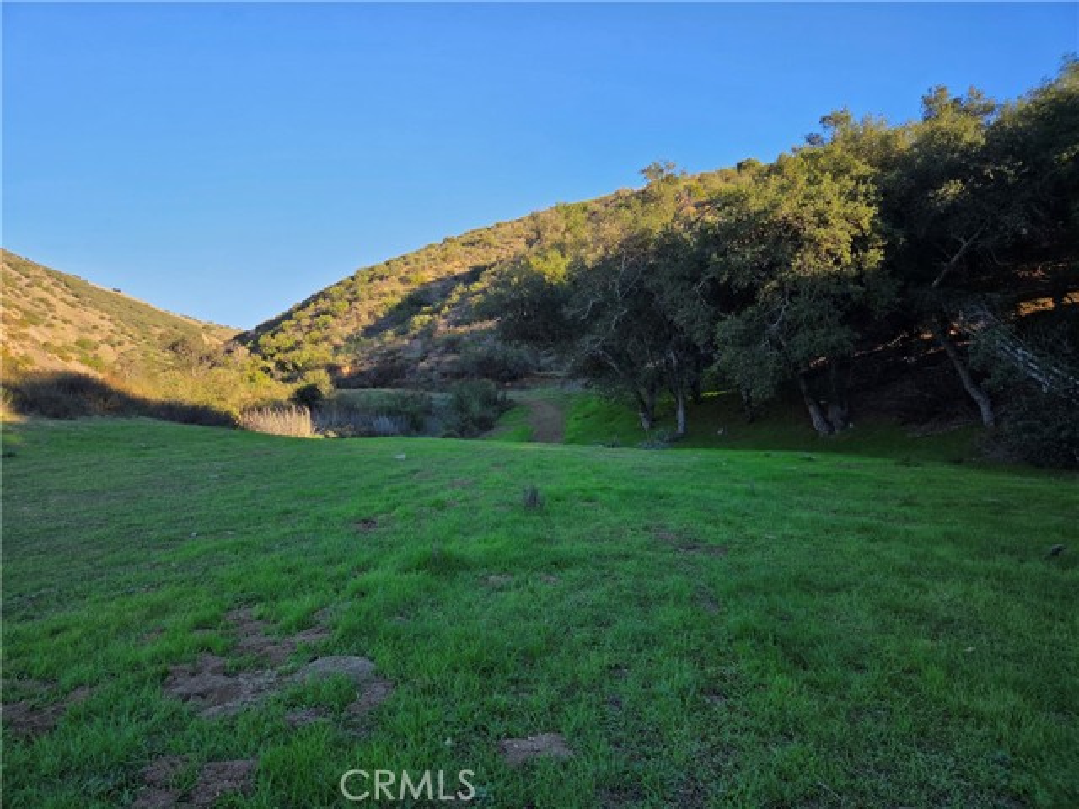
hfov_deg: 73.9
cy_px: 404
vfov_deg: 58.9
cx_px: 540
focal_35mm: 23
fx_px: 717
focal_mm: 5.4
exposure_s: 1/1794
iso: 80
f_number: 1.8
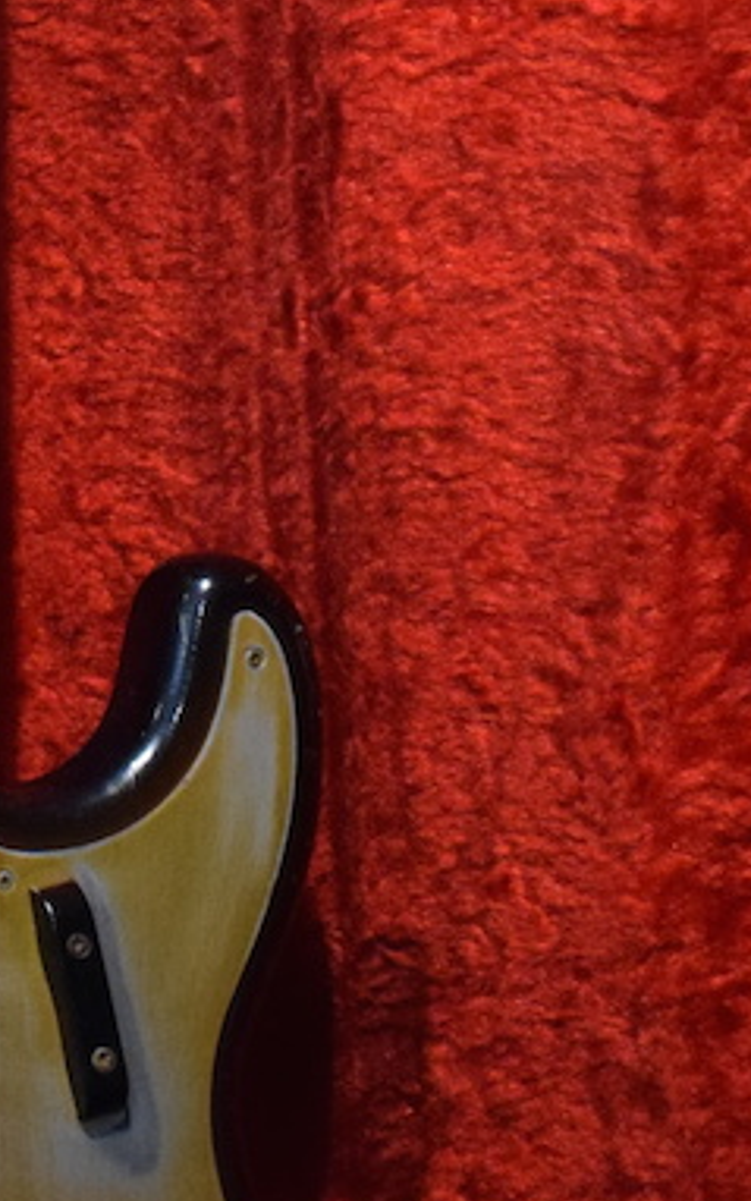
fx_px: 3927
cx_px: -132
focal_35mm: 120
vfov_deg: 17.1
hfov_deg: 10.7
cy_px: 110
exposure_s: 1/60
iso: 2200
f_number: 3.8
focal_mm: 20
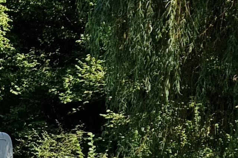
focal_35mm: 157
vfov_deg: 8.6
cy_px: 194
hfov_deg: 12.0
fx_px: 1038
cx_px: -188
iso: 50
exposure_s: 1/385
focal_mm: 6.7
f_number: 1.8
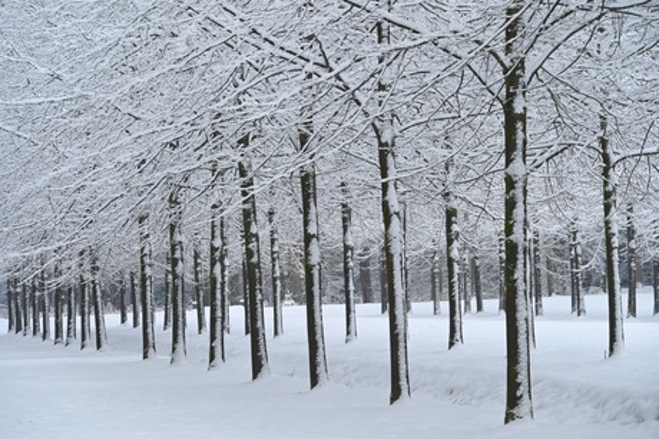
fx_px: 2286
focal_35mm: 125
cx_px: 330
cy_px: 220
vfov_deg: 11.0
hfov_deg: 16.4
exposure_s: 1/250
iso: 400
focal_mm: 125
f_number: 8
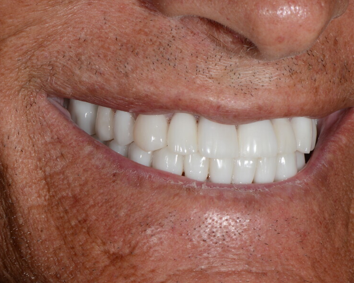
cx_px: 178
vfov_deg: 13.0
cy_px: 142
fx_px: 1247
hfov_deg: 16.2
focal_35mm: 119
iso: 200
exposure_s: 1/60
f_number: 36
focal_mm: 105
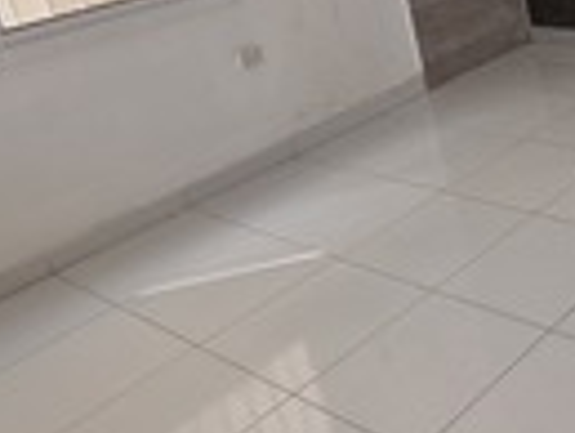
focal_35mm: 46
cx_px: 680
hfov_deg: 33.8
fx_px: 765
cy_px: 20
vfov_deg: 29.8
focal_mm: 2.2
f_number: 1.9
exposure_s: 1/100
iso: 80
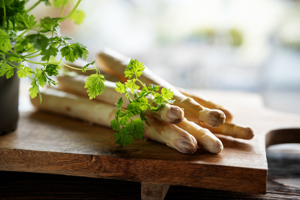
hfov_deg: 39.6
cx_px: 150
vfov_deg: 27.0
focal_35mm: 50
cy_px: 100
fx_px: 417
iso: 100
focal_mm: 50
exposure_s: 1/200
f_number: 2.8
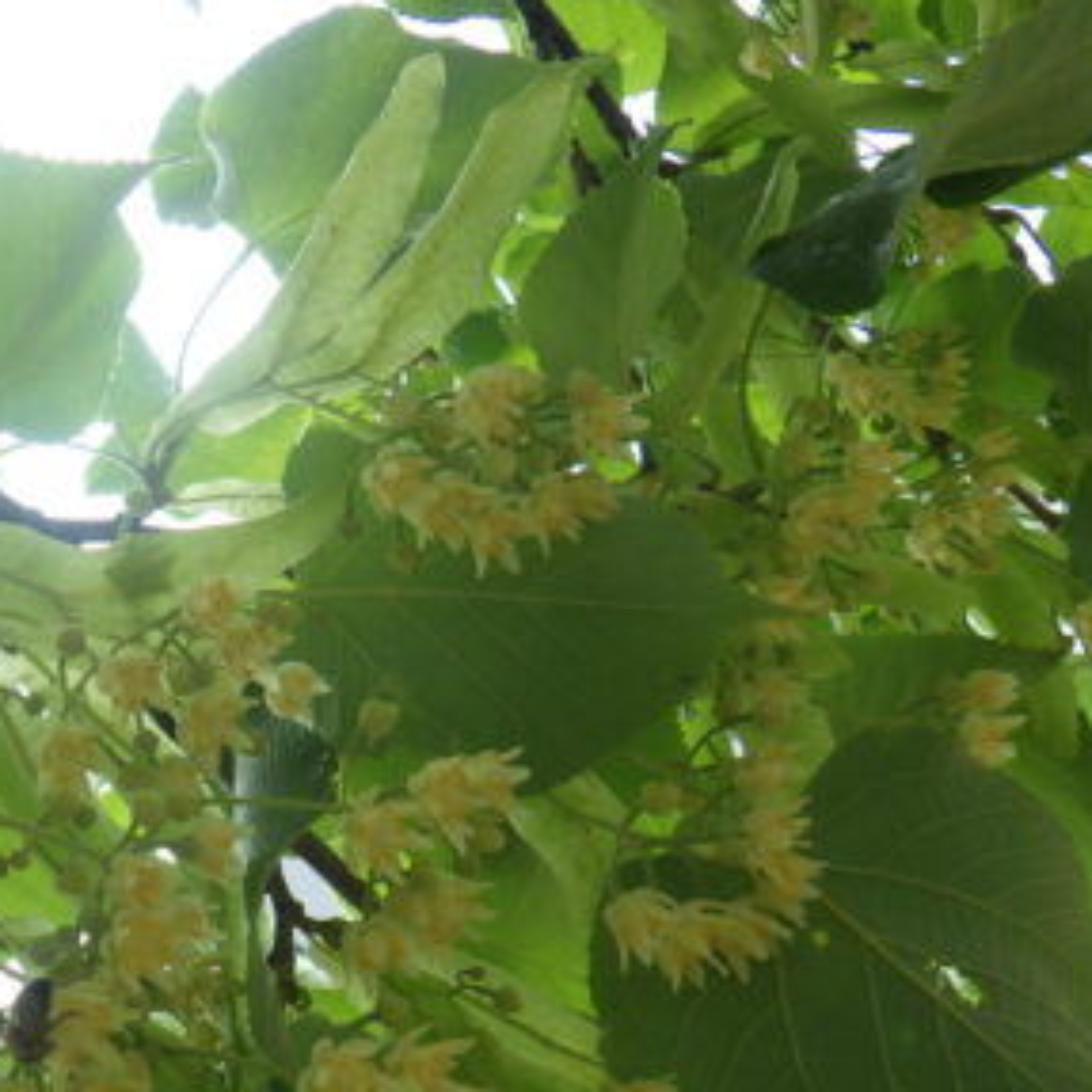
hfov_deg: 33.2
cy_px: 778
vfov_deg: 34.2
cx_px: 146
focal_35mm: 49
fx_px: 1749
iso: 125
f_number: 3.5
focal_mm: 5
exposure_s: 1/125
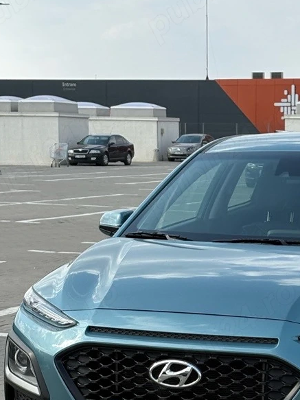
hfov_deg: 12.4
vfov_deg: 16.3
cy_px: 366
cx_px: 267
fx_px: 1376
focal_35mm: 119
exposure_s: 1/1799
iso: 32
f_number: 1.6
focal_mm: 5.96
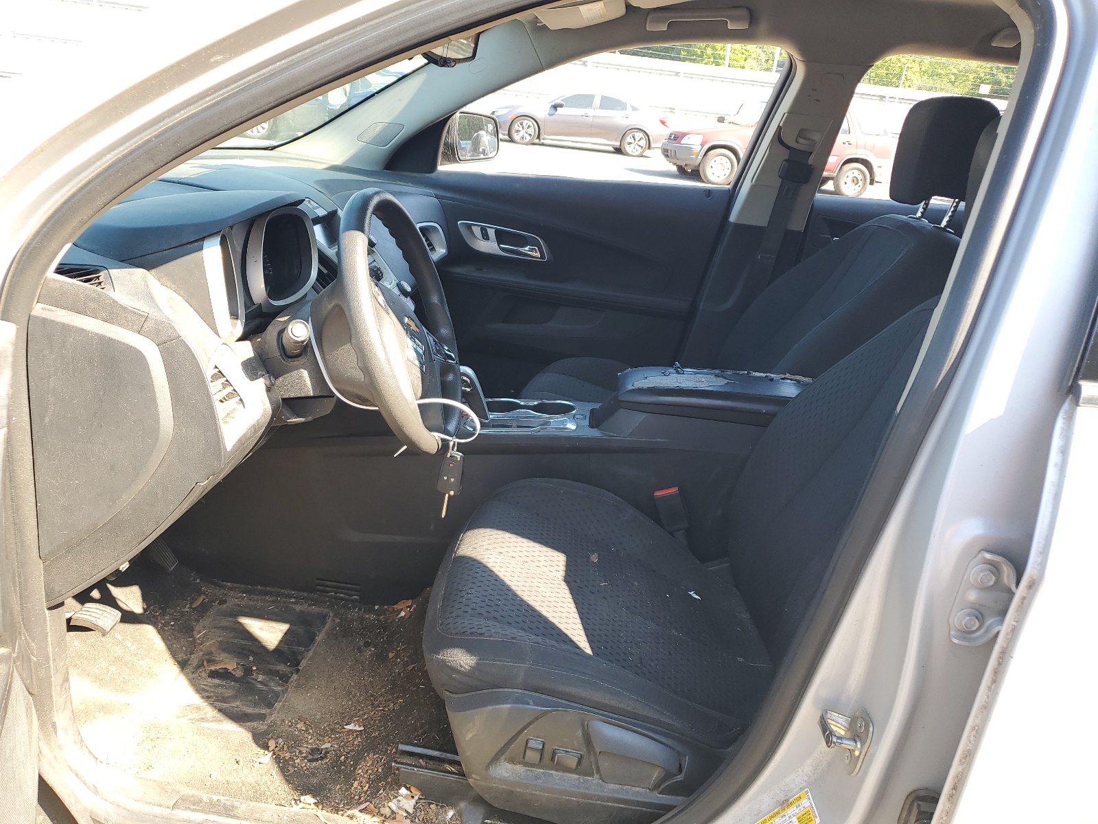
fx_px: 825
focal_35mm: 26
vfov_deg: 53.1
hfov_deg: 67.3
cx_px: 549
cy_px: 412
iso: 50
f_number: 1.5
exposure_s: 1/250
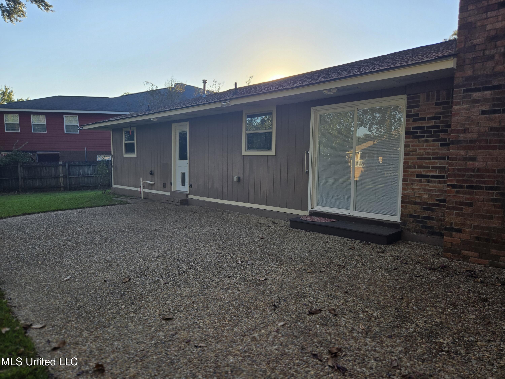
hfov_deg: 73.9
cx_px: 252
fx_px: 336
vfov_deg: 58.9
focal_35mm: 23
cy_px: 190
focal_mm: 5.4
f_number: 1.8
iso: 25
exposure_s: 1/880
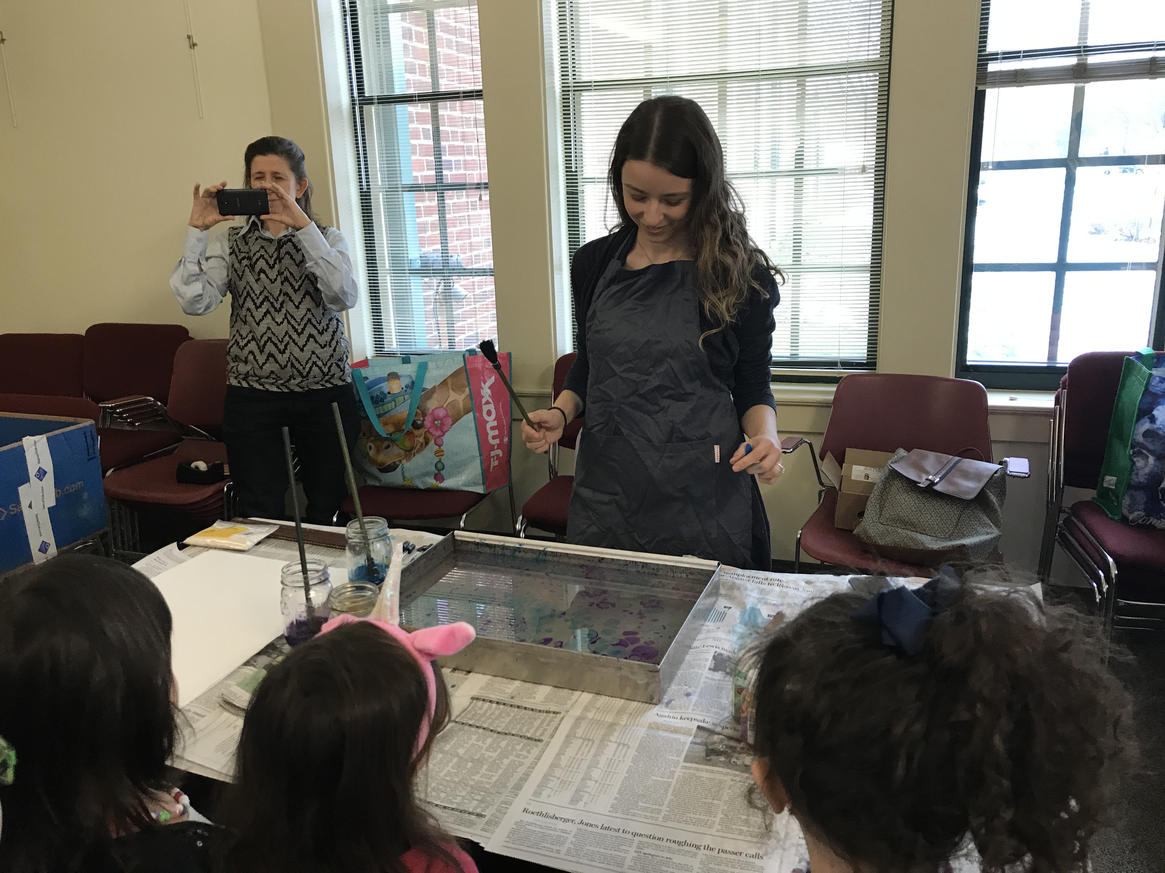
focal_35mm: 28
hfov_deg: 63.4
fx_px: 942
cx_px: 582
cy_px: 436
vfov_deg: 49.7
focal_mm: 3.99
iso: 40
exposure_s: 1/17
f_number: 1.8
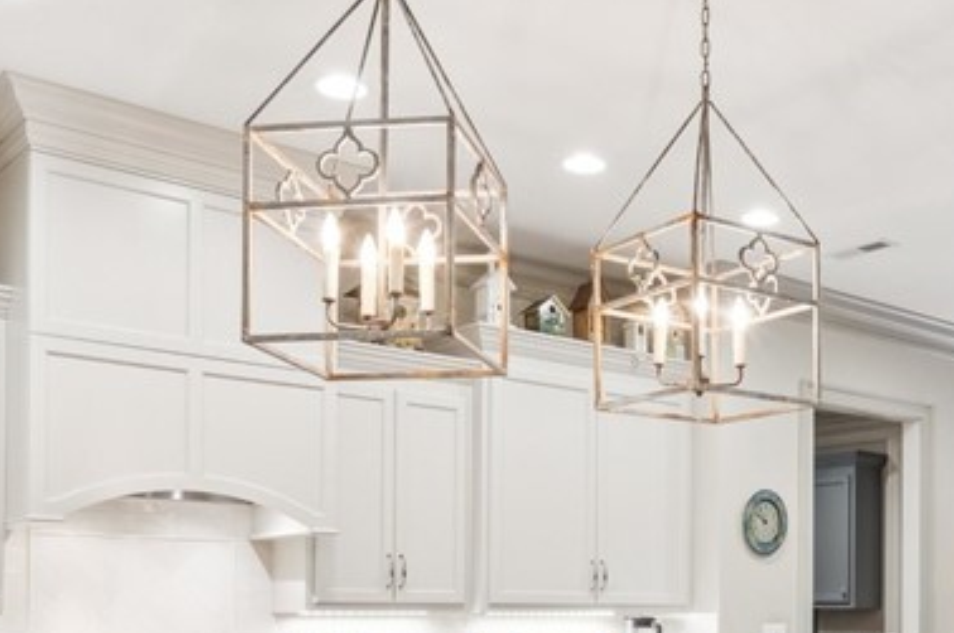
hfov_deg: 42.0
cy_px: 574
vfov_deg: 28.0
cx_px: 666
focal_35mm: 46
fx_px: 1217
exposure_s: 1/4
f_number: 8
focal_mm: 16
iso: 250
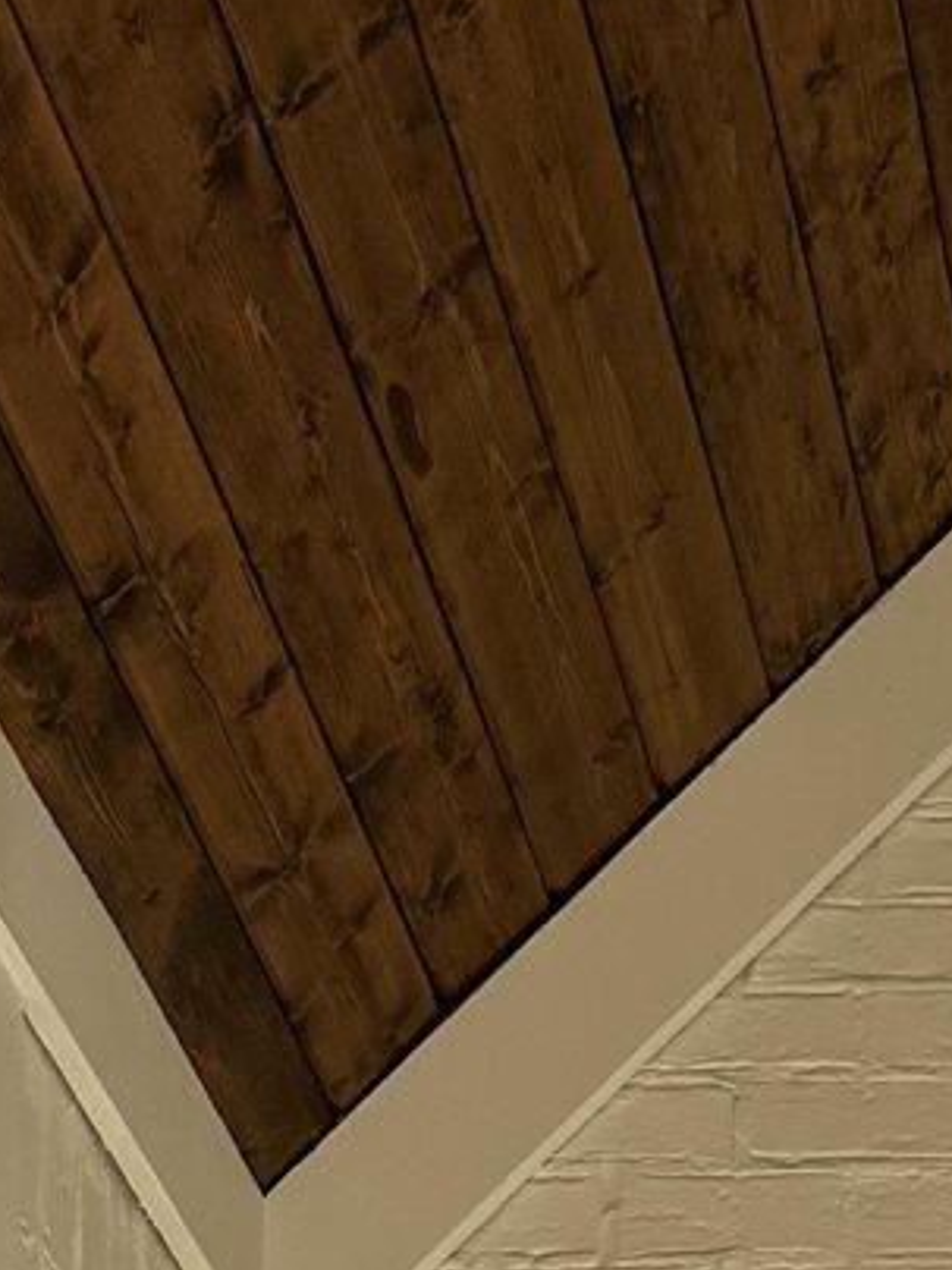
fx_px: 5024
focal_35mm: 137
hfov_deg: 10.4
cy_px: 3338
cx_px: 1439
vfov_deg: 11.2
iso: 80
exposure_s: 1/2232
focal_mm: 6.76
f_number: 1.78
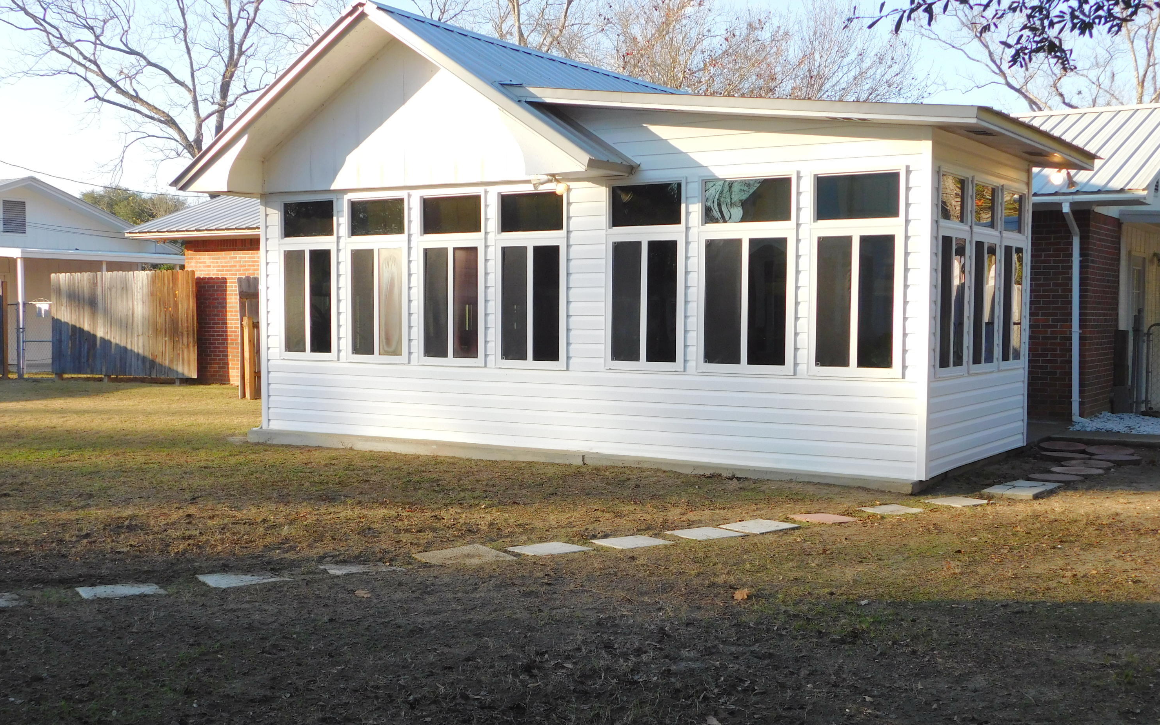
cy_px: 405
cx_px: 575
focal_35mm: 43
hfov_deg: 46.2
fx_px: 1359
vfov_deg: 29.8
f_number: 3.6
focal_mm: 7.1
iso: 125
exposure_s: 1/400
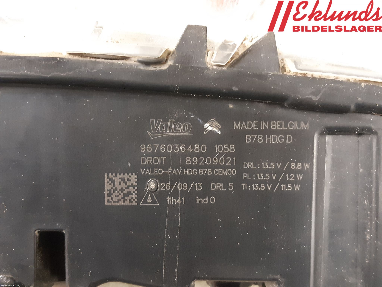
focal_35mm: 26
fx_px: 287
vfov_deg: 53.1
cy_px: 144
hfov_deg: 67.3
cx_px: 191
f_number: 1.7
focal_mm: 3.93
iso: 640
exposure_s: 1/17
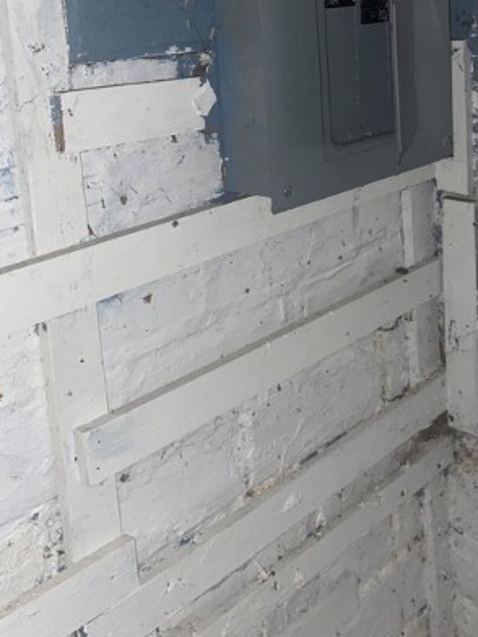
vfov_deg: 36.5
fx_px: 939
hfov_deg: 28.0
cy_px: 150
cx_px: 382
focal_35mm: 51
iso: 64
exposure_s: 1/21
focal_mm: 4.25
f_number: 1.8
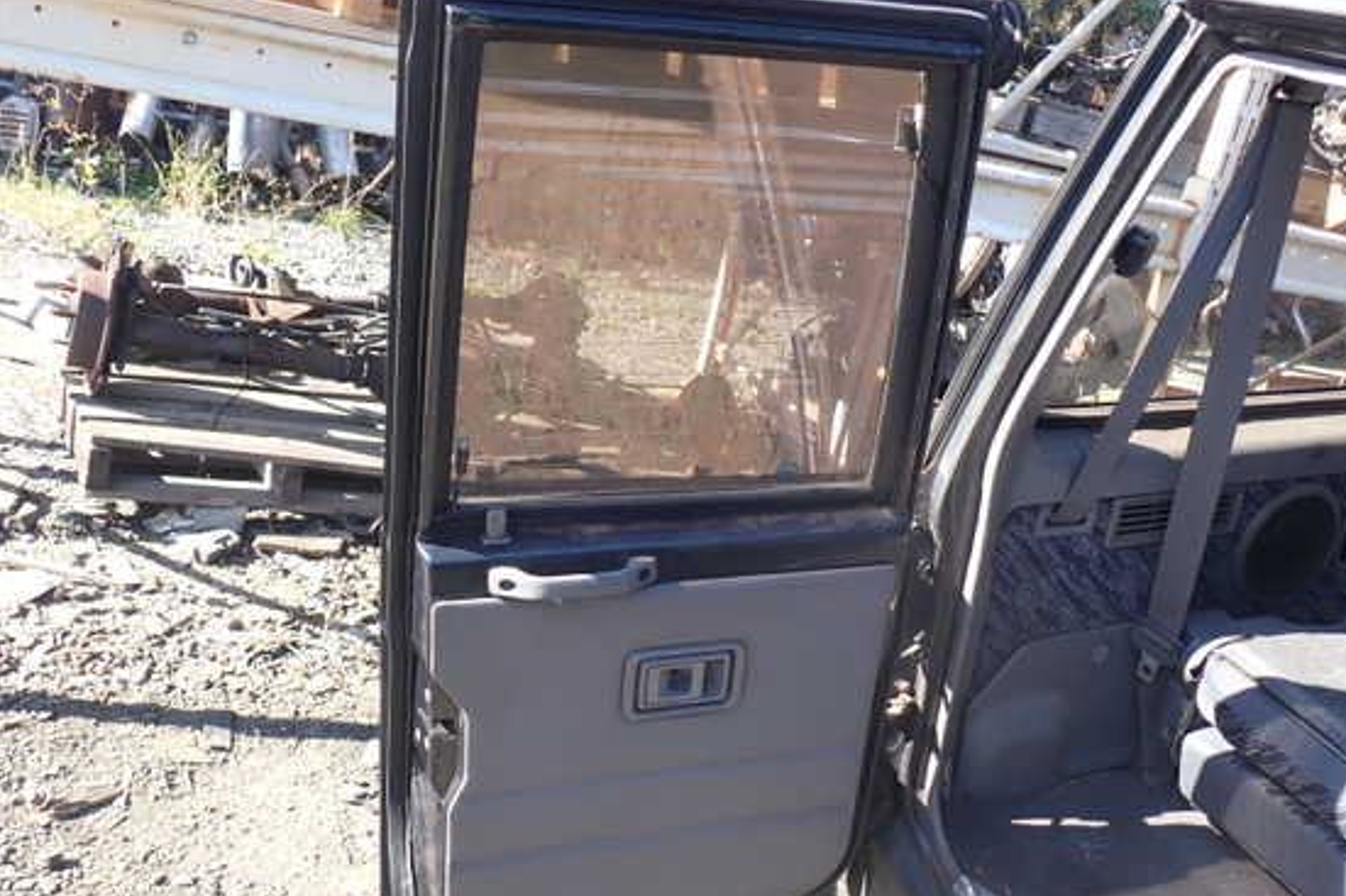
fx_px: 1271
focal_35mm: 34
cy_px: 437
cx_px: 689
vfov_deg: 38.9
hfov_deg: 55.8
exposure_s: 1/125
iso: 100
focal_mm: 5.4
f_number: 3.2
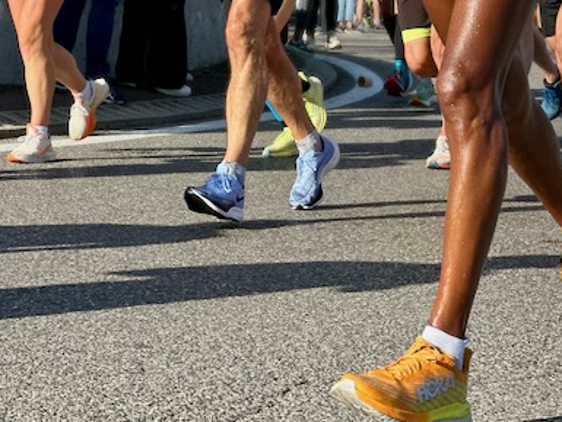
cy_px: 206
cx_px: 309
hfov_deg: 15.4
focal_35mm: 128
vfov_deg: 11.6
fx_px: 2079
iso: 32
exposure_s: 1/410
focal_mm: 9
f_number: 2.8
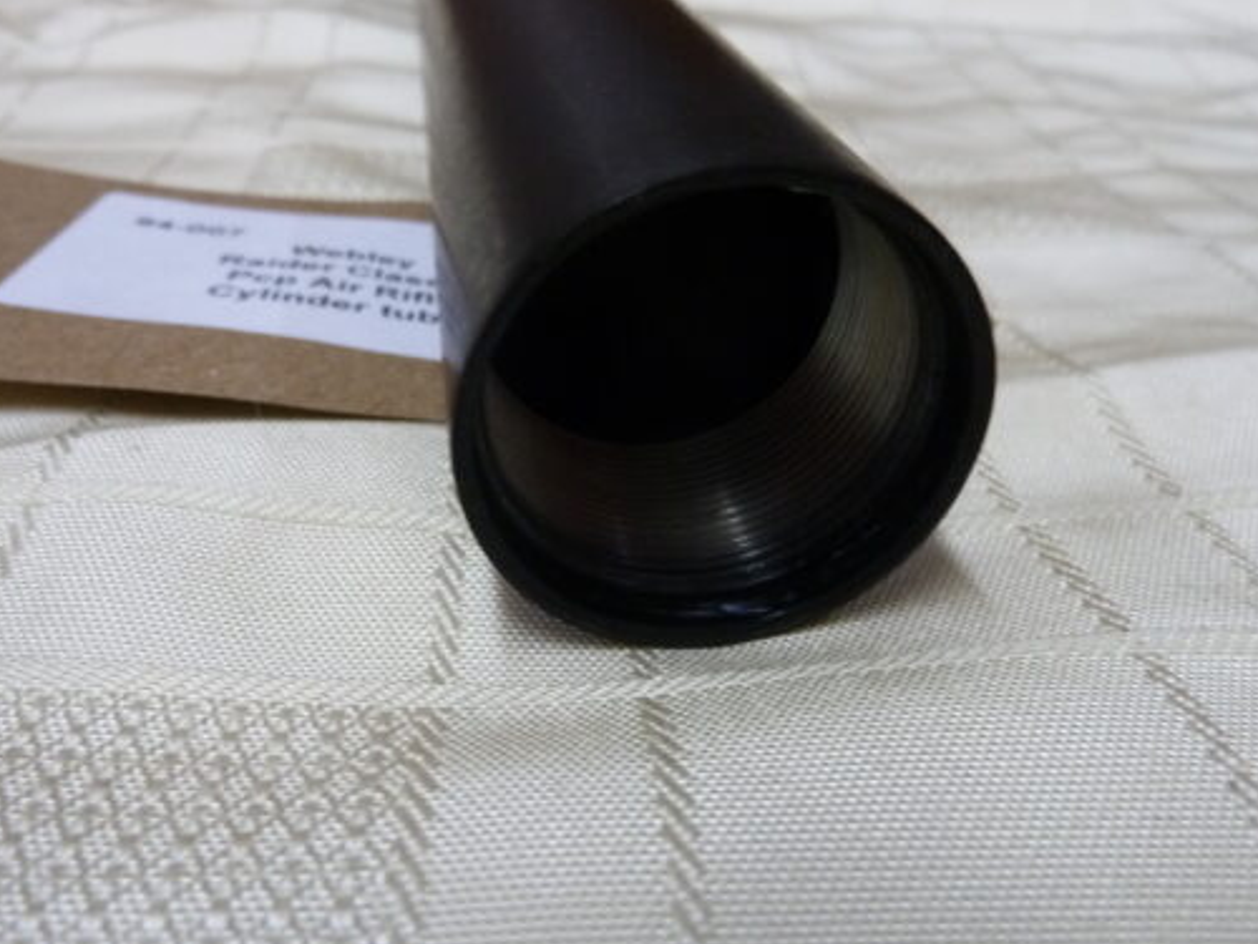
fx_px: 1090
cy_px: 481
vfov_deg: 46.8
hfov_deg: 59.9
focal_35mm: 30
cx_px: 576
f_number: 3.3
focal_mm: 4.1
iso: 250
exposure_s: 1/30
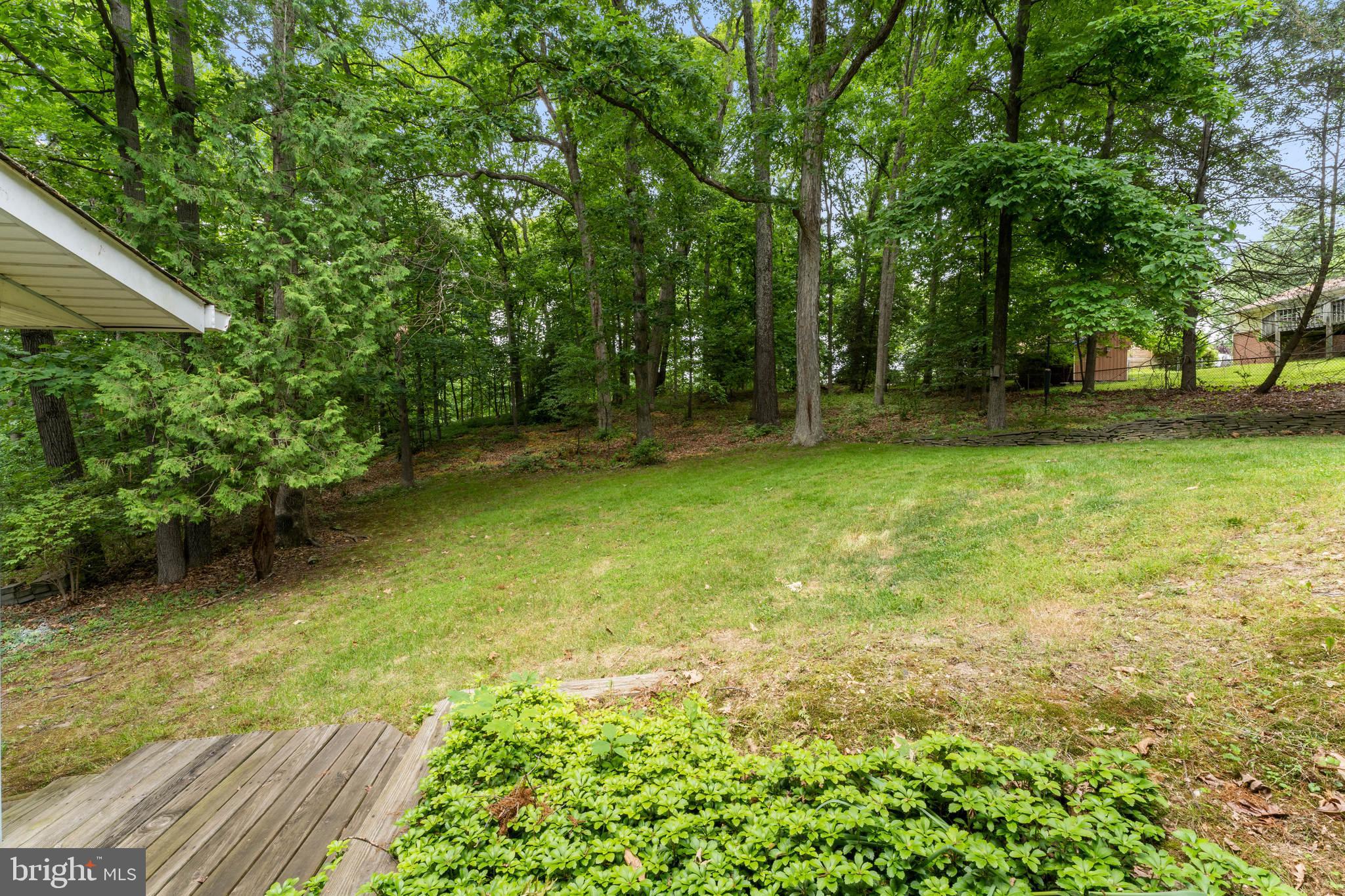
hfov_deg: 104.3
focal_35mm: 14
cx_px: 672
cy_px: 448
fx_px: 523
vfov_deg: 81.2
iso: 200
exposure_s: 1/13
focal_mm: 14
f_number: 16
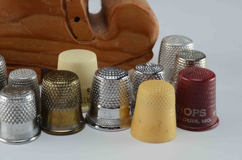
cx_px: 121
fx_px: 553
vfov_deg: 16.5
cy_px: 80
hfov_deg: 24.7
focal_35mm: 82
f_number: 14
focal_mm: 55
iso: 100
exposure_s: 1/80
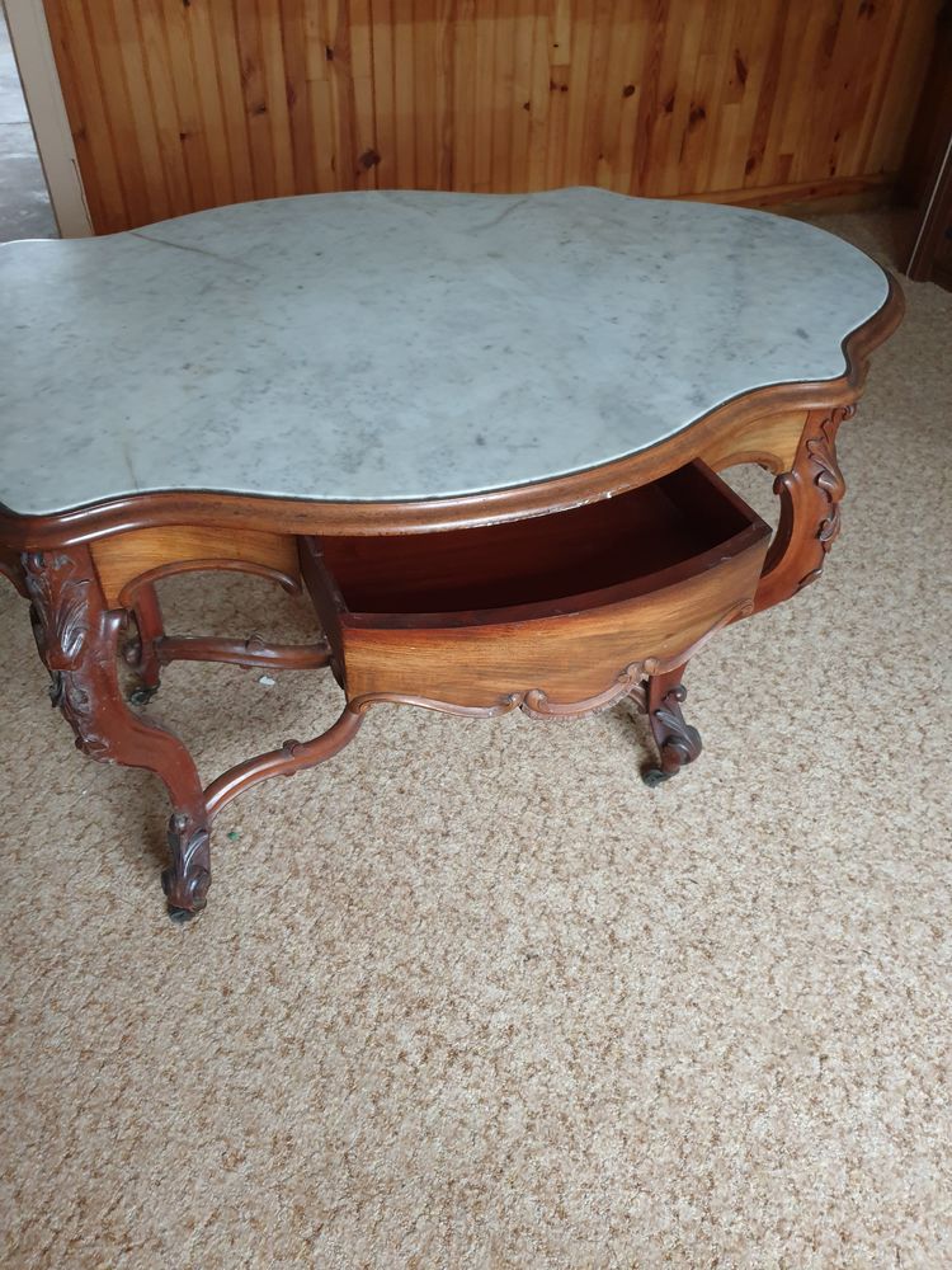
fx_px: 953
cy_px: 635
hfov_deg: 53.1
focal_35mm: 26
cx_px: 476
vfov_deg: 67.3
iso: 250
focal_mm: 4.3
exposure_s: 1/14
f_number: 1.5
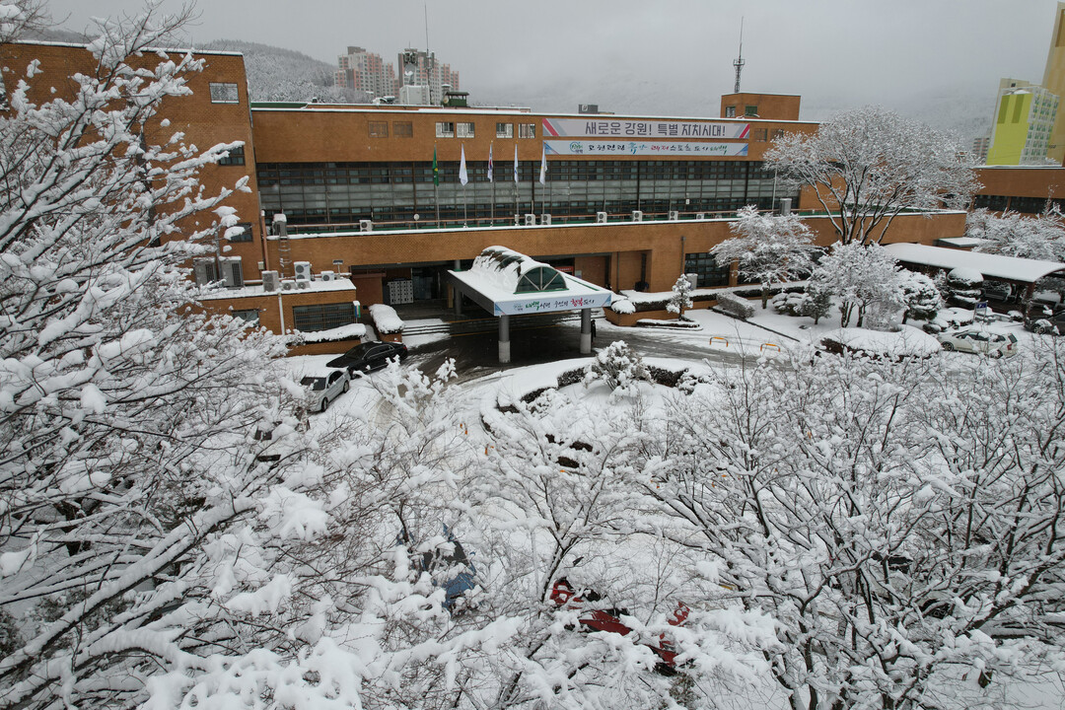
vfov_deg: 57.2
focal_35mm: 22
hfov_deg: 78.6
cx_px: 532
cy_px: 355
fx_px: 651
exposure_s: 1/1250
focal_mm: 8.38
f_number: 2.8
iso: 100
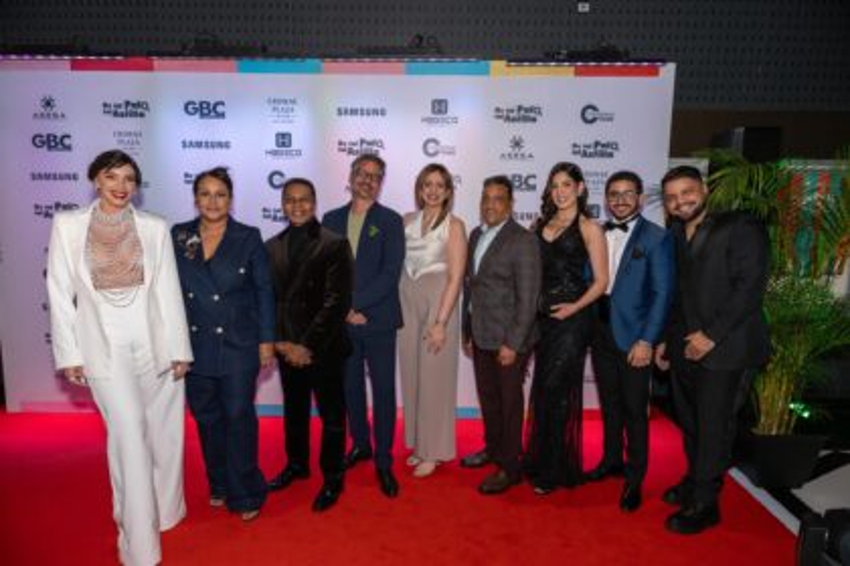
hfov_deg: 73.7
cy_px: 283
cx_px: 425
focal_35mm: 24
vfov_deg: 53.1
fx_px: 567
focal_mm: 24
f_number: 4
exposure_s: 1/200
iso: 125
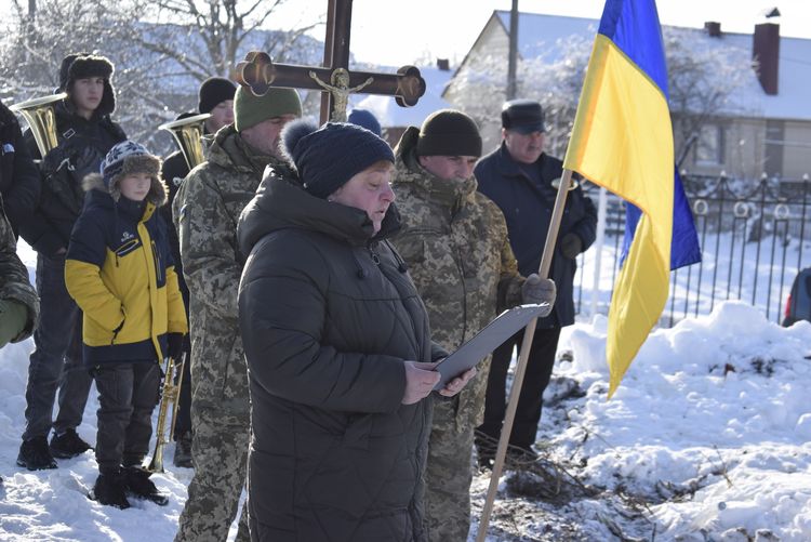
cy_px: 271
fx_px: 1860
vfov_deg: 16.6
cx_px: 406
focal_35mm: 82
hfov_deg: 24.6
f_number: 5.6
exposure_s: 1/640
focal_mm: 55
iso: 200
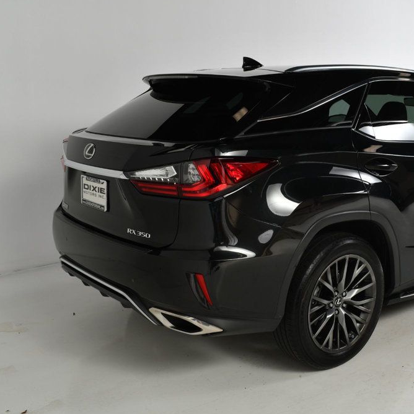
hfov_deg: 38.2
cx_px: 312
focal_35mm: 43
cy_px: 206
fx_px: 582
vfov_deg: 39.2
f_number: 11
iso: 100
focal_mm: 22
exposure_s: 1/160
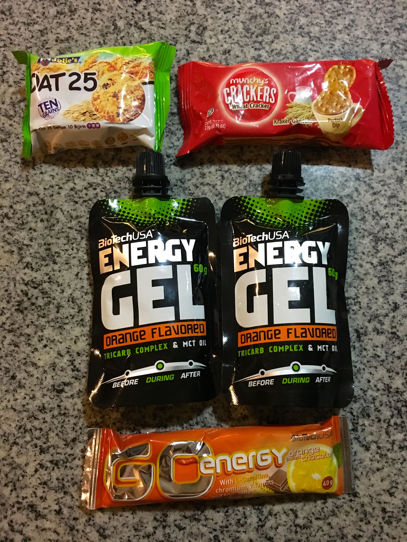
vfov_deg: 61.7
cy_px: 271
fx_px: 455
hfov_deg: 48.2
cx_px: 204
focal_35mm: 29
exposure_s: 1/17
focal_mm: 4.15
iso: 320
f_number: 2.2
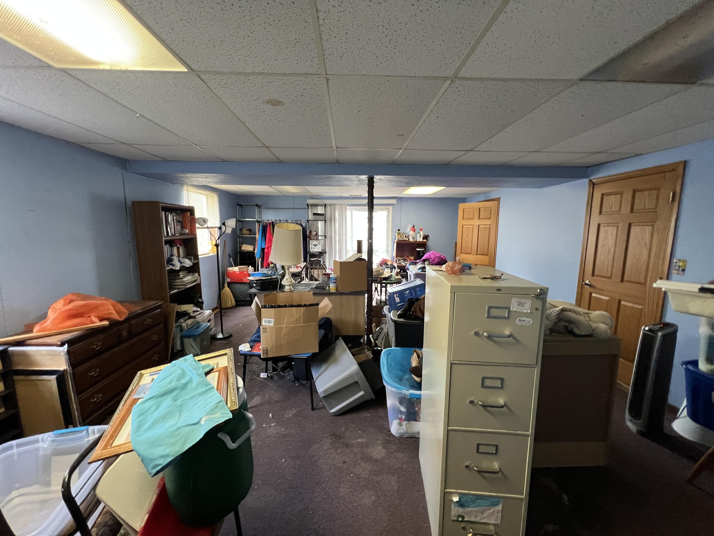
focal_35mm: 13
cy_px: 268
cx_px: 357
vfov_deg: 89.9
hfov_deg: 106.2
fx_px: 268
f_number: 1.8
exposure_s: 1/60
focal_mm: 1.57
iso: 500
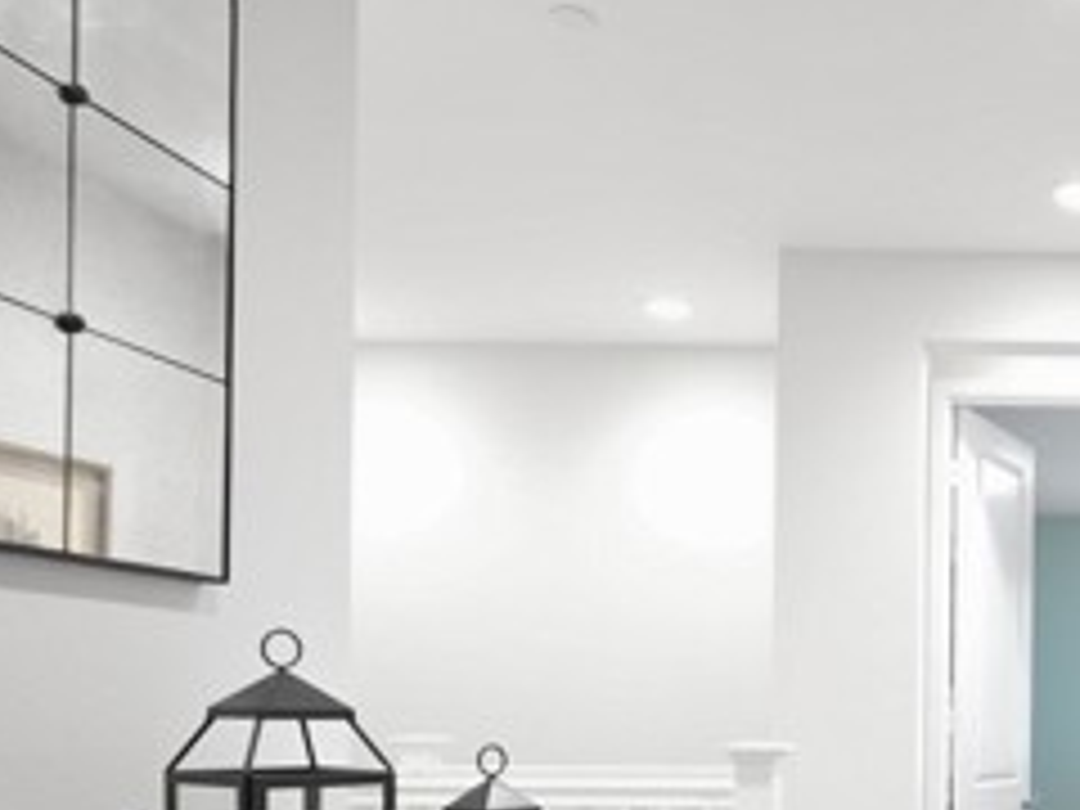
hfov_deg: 39.3
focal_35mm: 41
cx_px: 1125
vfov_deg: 33.2
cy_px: 736
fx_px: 1279
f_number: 5
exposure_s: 1/15
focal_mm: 16
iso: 800
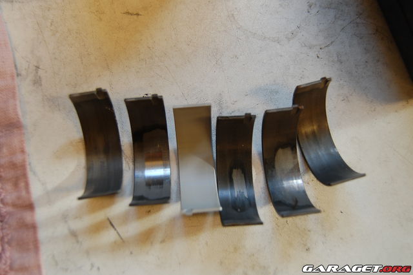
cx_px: 206
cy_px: 138
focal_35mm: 36
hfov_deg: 53.2
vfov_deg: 36.8
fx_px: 413
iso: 400
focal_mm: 24
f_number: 4
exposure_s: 1/60
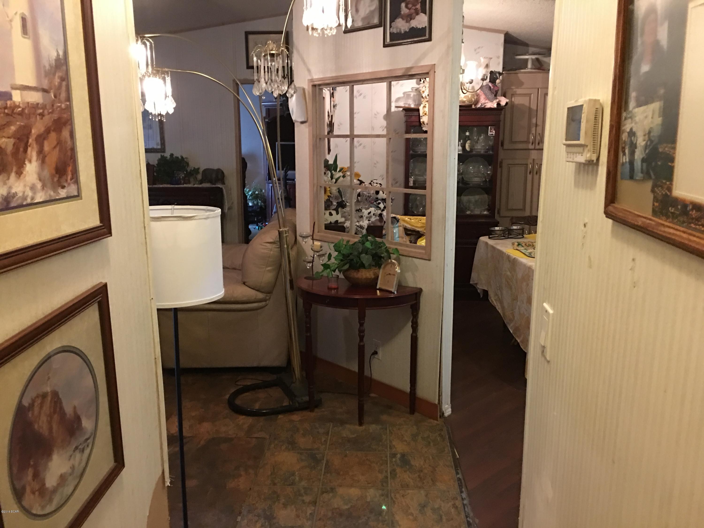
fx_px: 590
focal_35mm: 29
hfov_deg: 61.7
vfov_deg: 48.2
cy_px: 264
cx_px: 352
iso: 80
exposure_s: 1/4
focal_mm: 4.15
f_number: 2.2
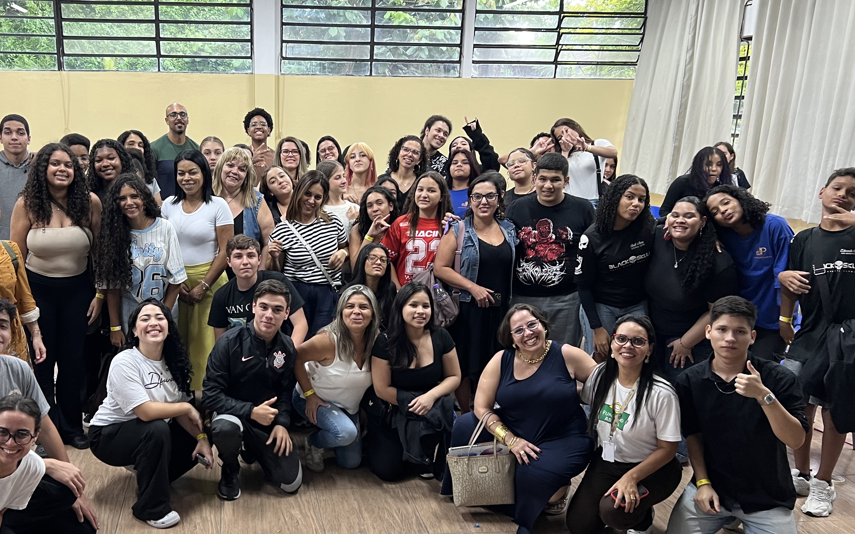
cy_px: 318
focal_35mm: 35
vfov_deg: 36.2
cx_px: 315
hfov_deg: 54.6
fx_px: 816
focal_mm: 5.7
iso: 160
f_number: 1.5
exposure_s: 1/60
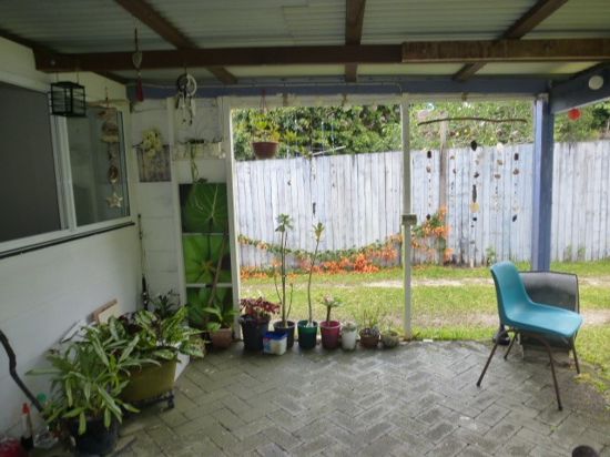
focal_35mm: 24
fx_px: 423
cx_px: 305
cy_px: 228
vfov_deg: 56.8
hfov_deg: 71.6
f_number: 3.3
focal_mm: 4.3
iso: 160
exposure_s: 1/160
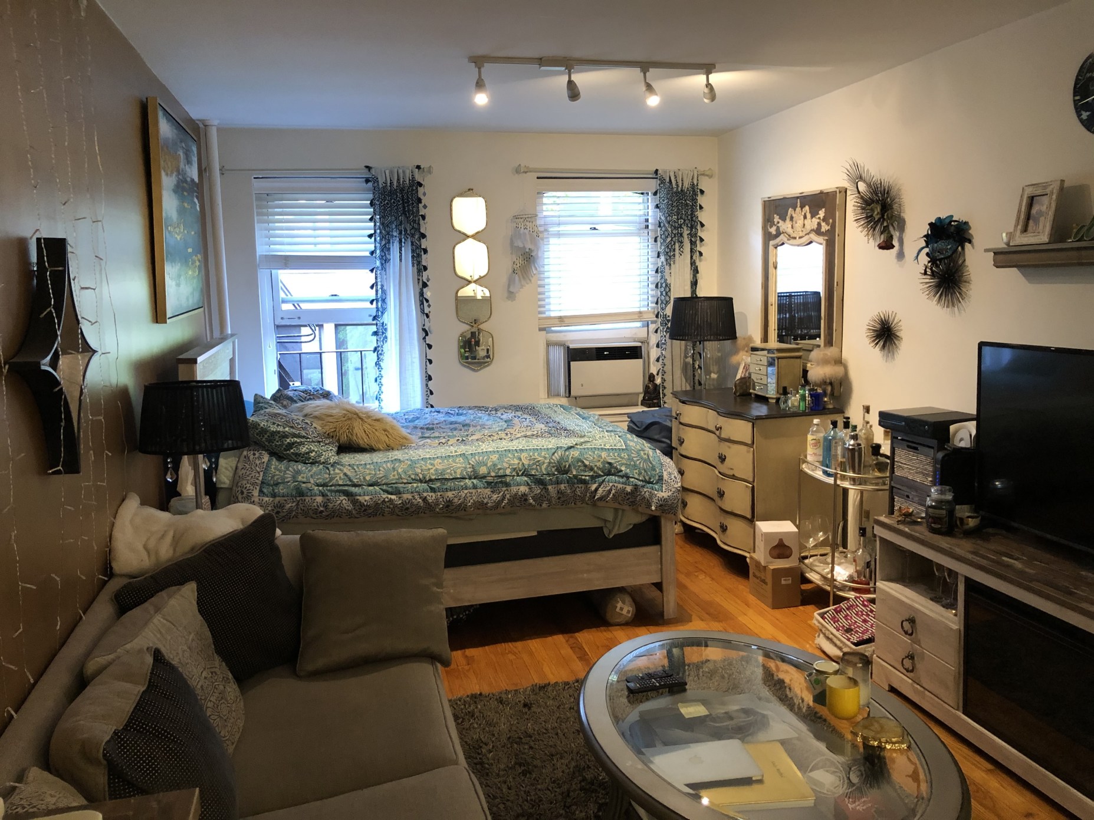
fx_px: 885
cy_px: 410
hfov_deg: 63.4
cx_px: 547
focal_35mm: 28
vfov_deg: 49.7
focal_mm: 4
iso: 100
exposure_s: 1/15
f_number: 1.8
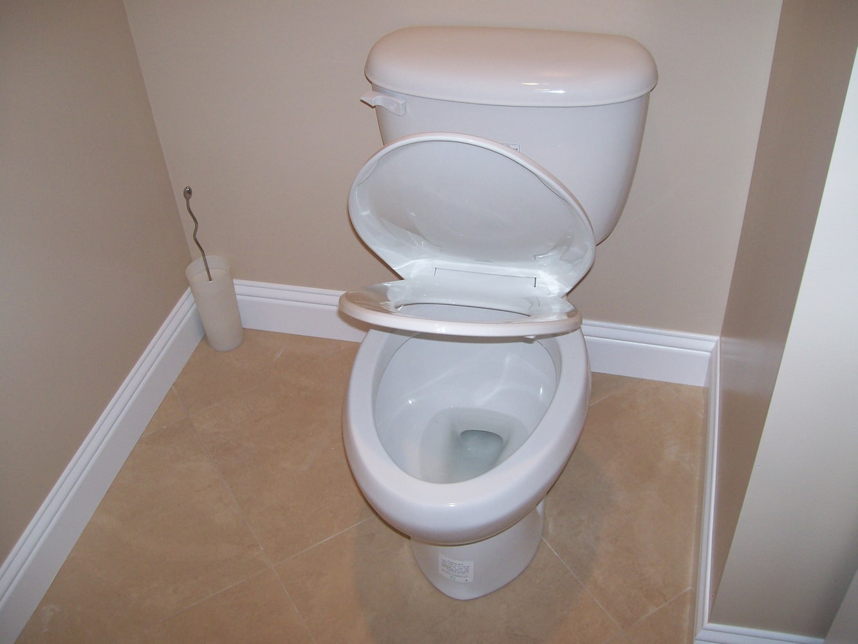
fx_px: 892
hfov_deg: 51.4
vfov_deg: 39.7
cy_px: 322
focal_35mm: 36
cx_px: 429
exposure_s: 1/64
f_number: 2.7
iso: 80
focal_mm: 6
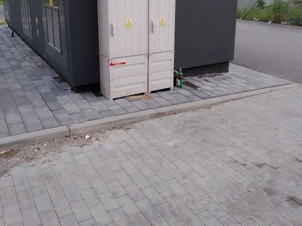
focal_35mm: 35
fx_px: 305
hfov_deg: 52.6
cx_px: 151
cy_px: 60
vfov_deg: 39.7
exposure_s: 1/33
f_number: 2.2
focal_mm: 3.82
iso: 200
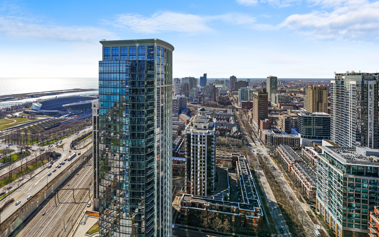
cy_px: 79
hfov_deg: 87.8
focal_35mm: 19
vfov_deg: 60.7
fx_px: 196
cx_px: 173
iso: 100
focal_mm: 14
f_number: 5
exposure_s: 1/1000
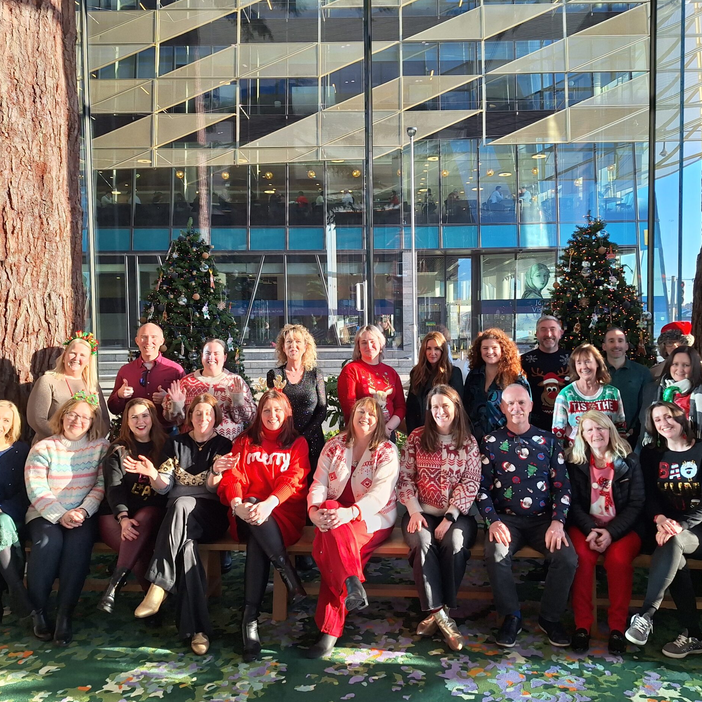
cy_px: 349
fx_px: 642
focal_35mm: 28
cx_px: 378
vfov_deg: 57.3
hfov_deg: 57.2
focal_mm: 5.54
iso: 40
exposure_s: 1/371
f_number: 1.8
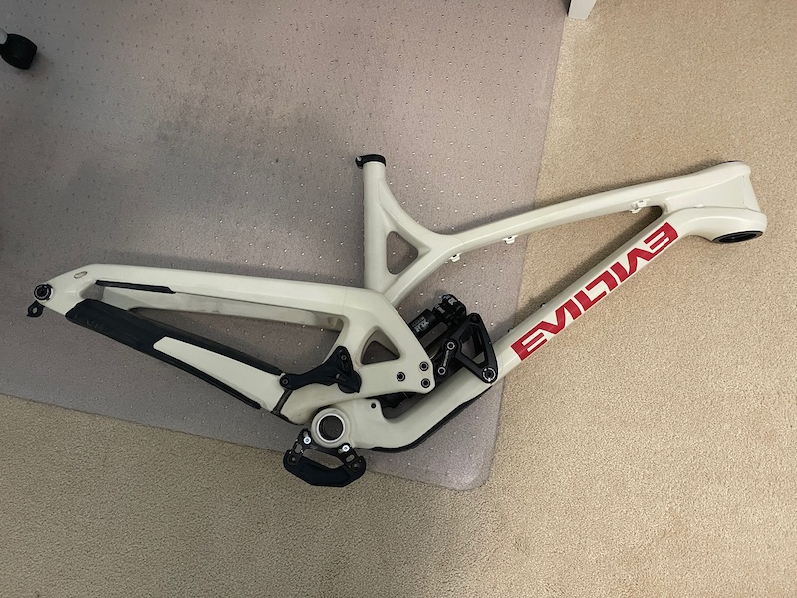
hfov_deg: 67.3
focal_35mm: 26
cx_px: 398
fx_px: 599
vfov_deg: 53.1
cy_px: 299
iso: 400
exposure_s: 1/40
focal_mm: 5.1
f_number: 1.6
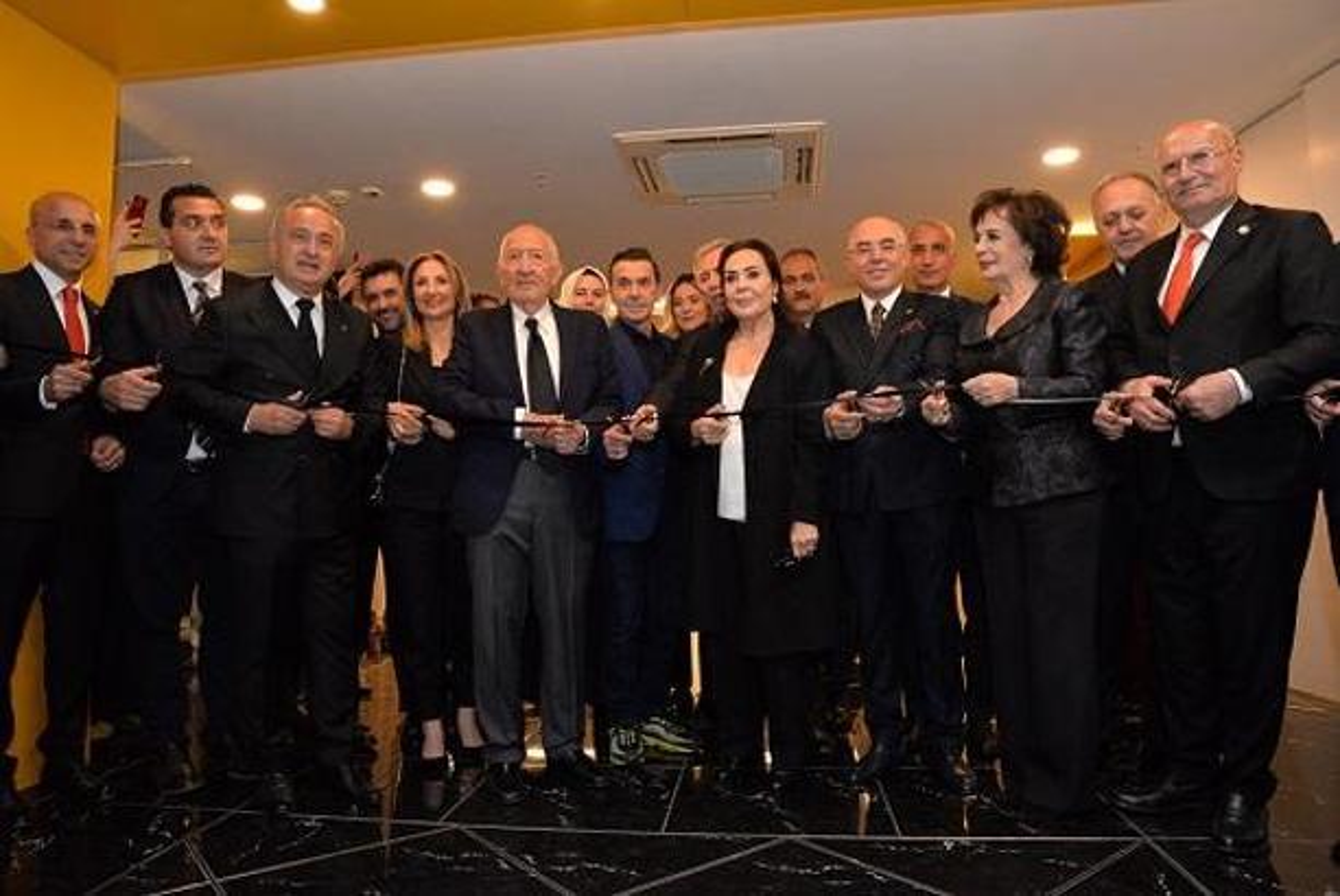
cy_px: 448
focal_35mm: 24
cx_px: 670
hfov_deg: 73.7
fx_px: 894
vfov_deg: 53.2
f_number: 6.3
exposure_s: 1/200
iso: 4500
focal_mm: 24
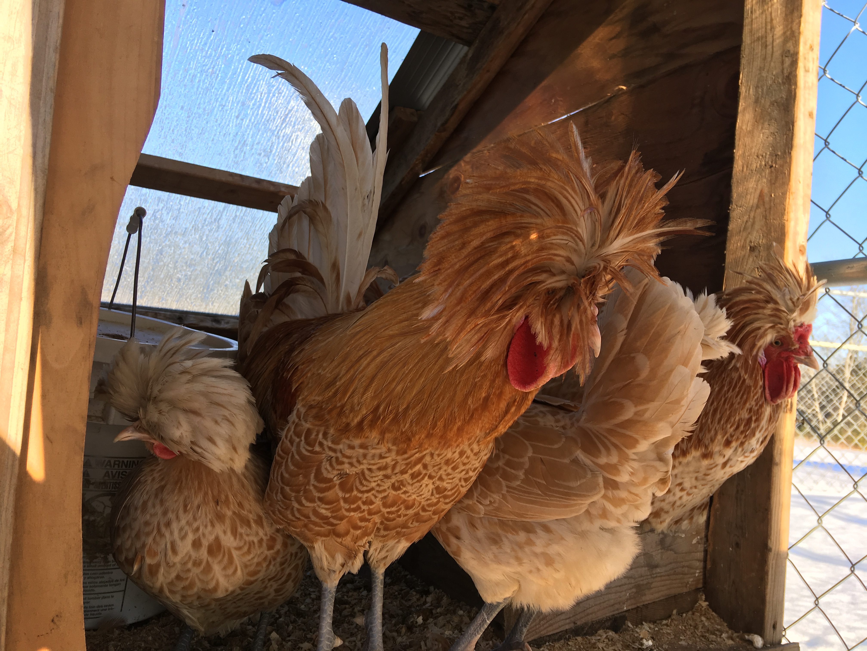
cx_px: 434
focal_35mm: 29
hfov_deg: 61.7
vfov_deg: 48.2
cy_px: 326
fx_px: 726
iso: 25
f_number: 2.2
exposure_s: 1/398
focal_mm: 4.15
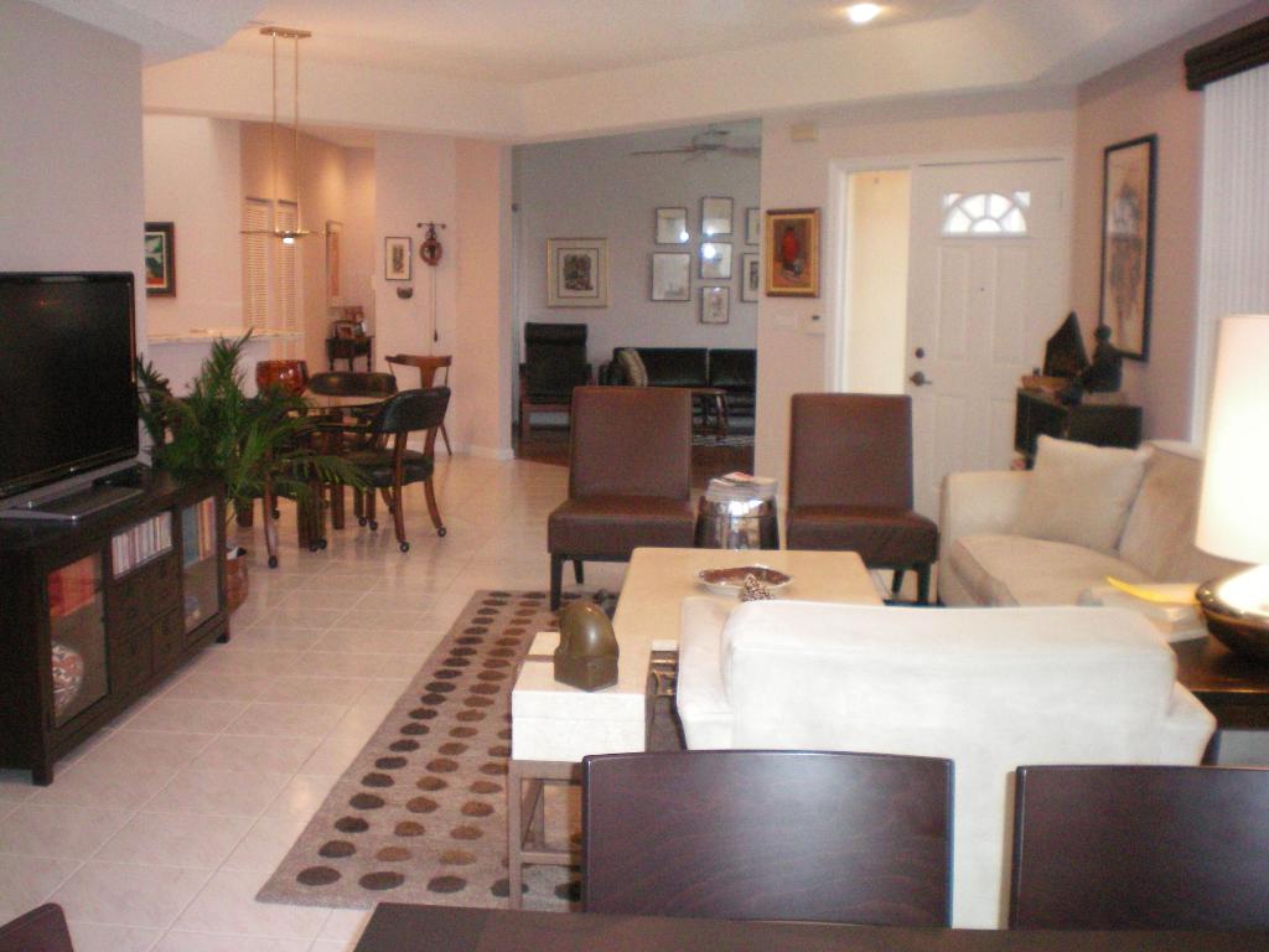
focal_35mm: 38
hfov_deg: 49.0
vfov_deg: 37.7
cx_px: 634
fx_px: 1393
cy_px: 476
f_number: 3.1
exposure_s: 1/60
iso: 400
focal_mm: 6.3
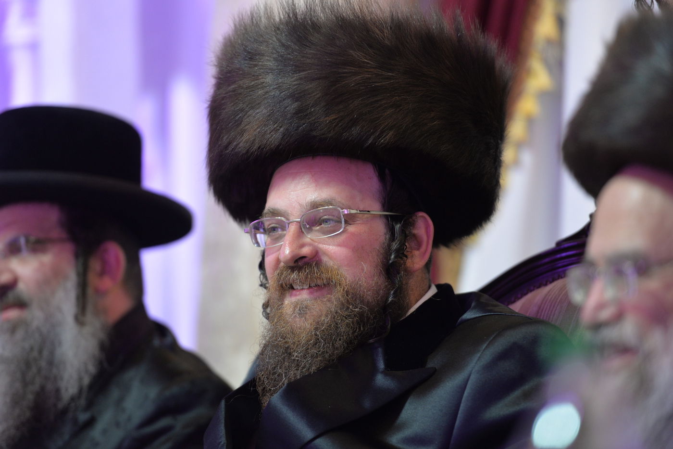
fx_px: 3738
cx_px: 336
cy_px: 224
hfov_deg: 10.3
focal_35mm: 200
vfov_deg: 6.9
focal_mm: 200
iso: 1600
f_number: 2.8
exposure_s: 1/160
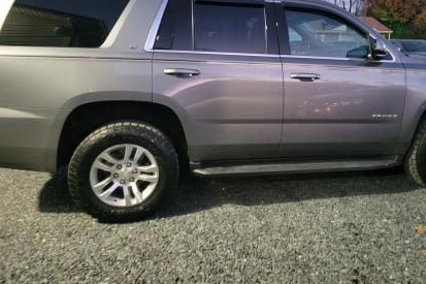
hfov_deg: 56.8
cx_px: 258
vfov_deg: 39.5
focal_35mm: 33
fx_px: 390
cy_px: 94
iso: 800
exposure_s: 1/24
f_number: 1.8
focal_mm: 5.4
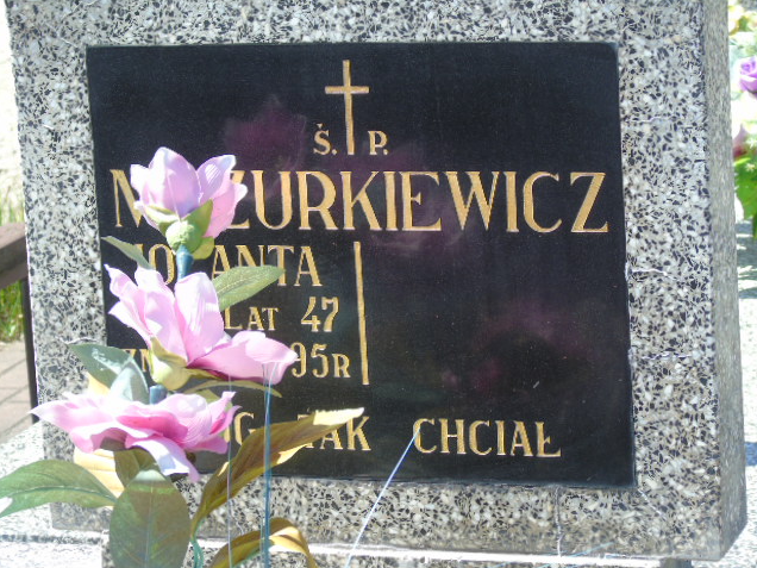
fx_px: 3127
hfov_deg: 13.8
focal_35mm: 143
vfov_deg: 10.4
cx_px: 377
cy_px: 283
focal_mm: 25
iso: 80
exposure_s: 1/160
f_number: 4.7
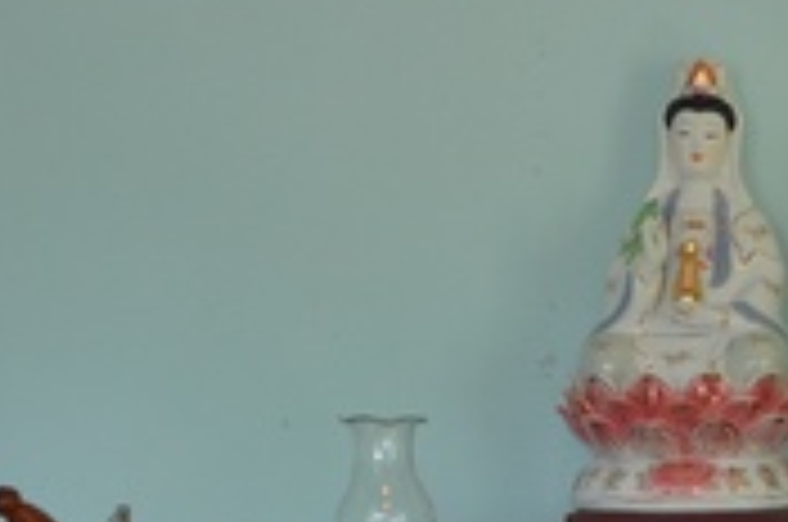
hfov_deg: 14.2
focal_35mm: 134
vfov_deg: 10.2
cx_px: 1216
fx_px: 2928
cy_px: 259
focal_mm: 24
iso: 1000
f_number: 5.6
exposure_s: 1/125
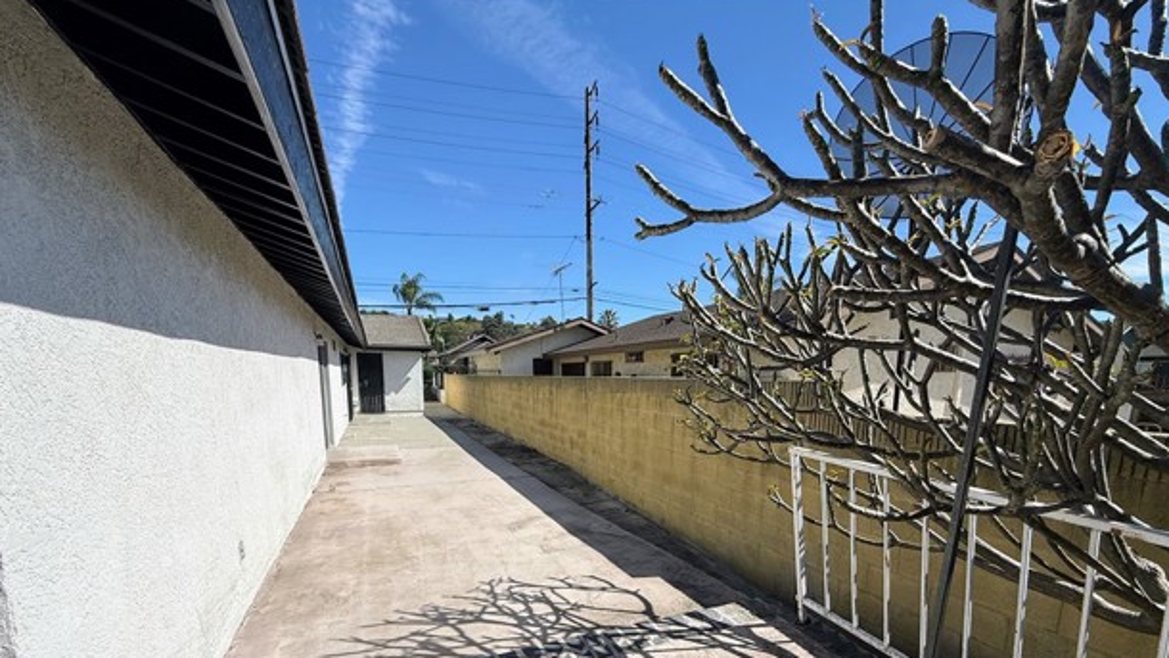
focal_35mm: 16
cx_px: 581
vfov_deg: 64.9
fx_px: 496
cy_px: 451
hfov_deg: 99.4
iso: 50
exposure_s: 1/2717
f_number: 2.2
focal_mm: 2.22
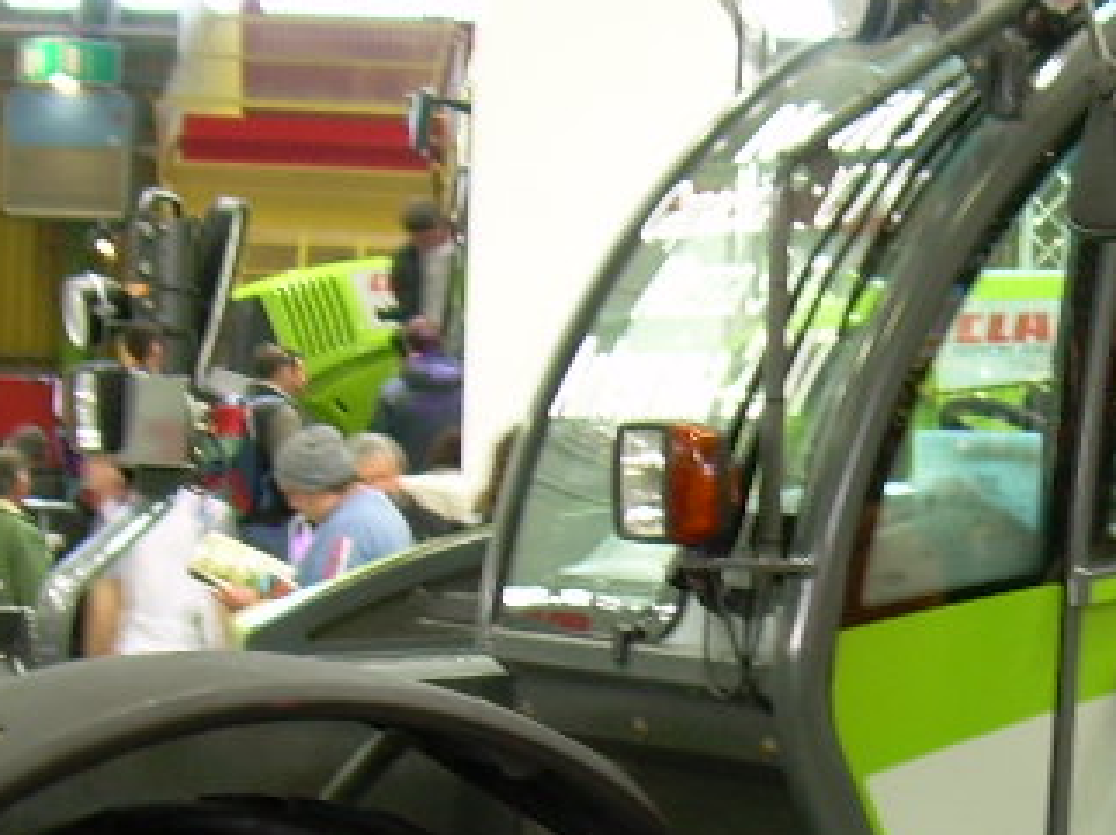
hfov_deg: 15.9
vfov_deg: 12.2
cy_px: 662
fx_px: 3898
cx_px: 1147
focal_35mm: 121
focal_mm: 6.3
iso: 50
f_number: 2.8
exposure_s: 1/10.4
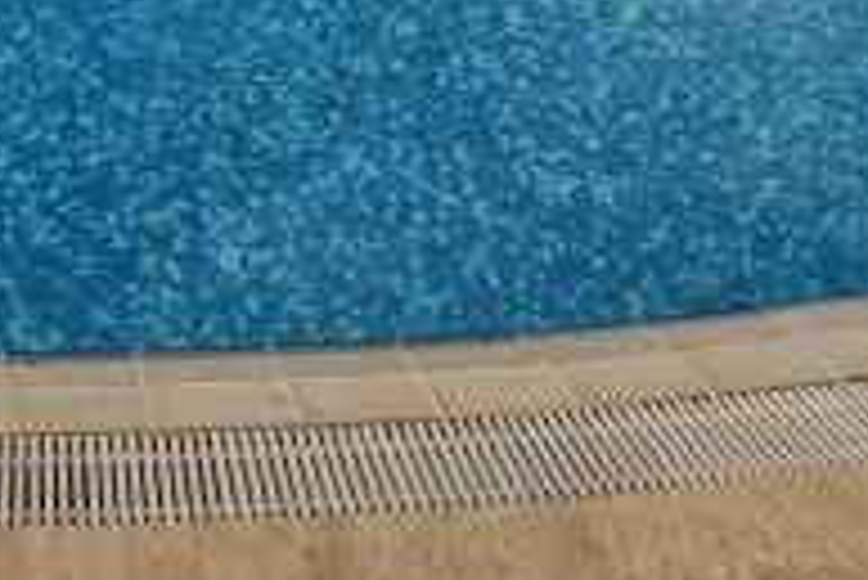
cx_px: 205
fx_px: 2147
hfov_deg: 22.6
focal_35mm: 89
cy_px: -728
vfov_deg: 12.6
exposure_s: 1/200
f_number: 13
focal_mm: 10
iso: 100
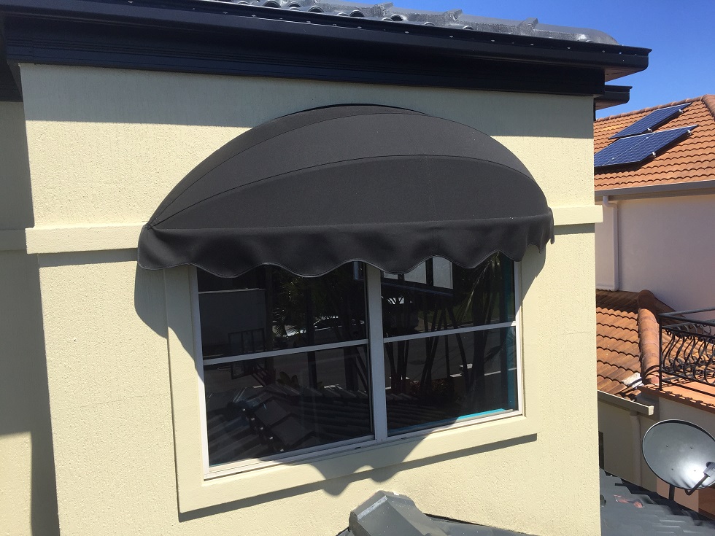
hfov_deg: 61.7
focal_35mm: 29
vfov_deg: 48.2
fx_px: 599
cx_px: 358
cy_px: 268
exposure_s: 1/1582
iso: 32
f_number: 2.2
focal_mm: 4.15
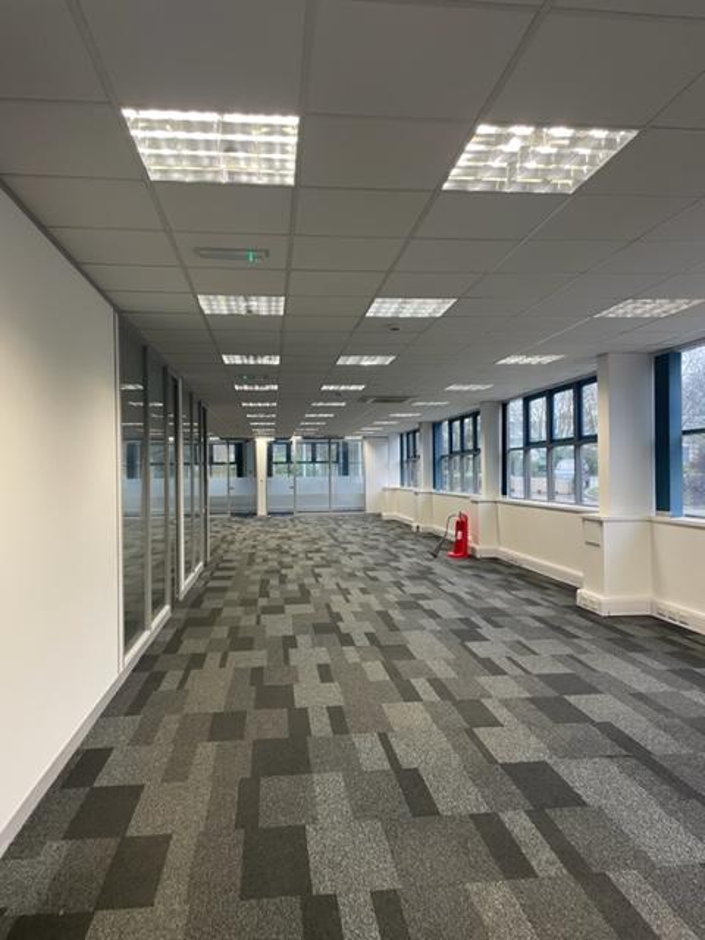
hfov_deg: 53.1
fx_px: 706
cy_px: 470
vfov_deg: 67.3
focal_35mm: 26
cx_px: 352
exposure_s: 1/50
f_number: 1.6
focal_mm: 4.2
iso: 80
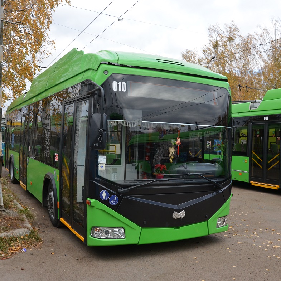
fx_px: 321
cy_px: 140
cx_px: 112
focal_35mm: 35
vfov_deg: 47.2
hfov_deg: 46.9
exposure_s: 1/320
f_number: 6.3
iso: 400
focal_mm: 18
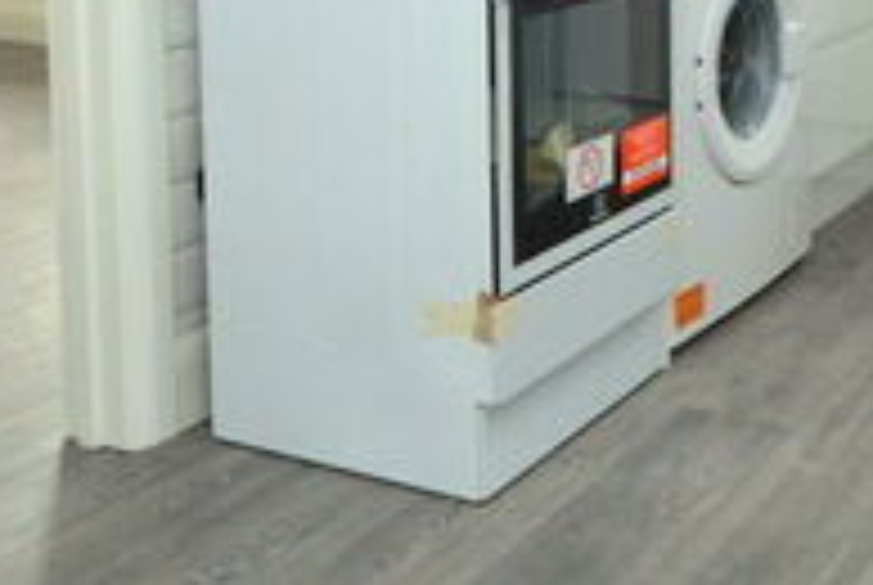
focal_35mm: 54
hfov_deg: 34.6
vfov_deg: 23.3
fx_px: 1311
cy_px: -88
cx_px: 796
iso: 450
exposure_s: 1/60
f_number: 3.5
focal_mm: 10
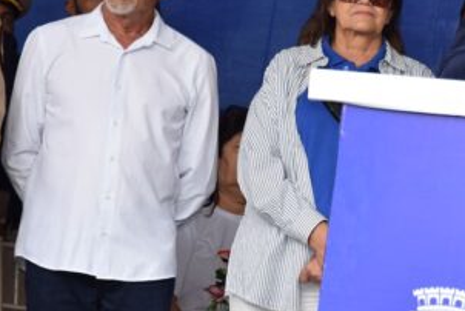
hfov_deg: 7.4
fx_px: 3571
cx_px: 534
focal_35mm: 276
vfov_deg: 5.0
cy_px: 30
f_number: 5.6
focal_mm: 75
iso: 220
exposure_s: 1/125
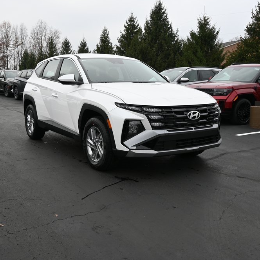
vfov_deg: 43.5
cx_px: 119
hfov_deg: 43.5
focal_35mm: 38
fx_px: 326
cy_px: 129
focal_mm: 19.5
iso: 140
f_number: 5.6
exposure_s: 1/250
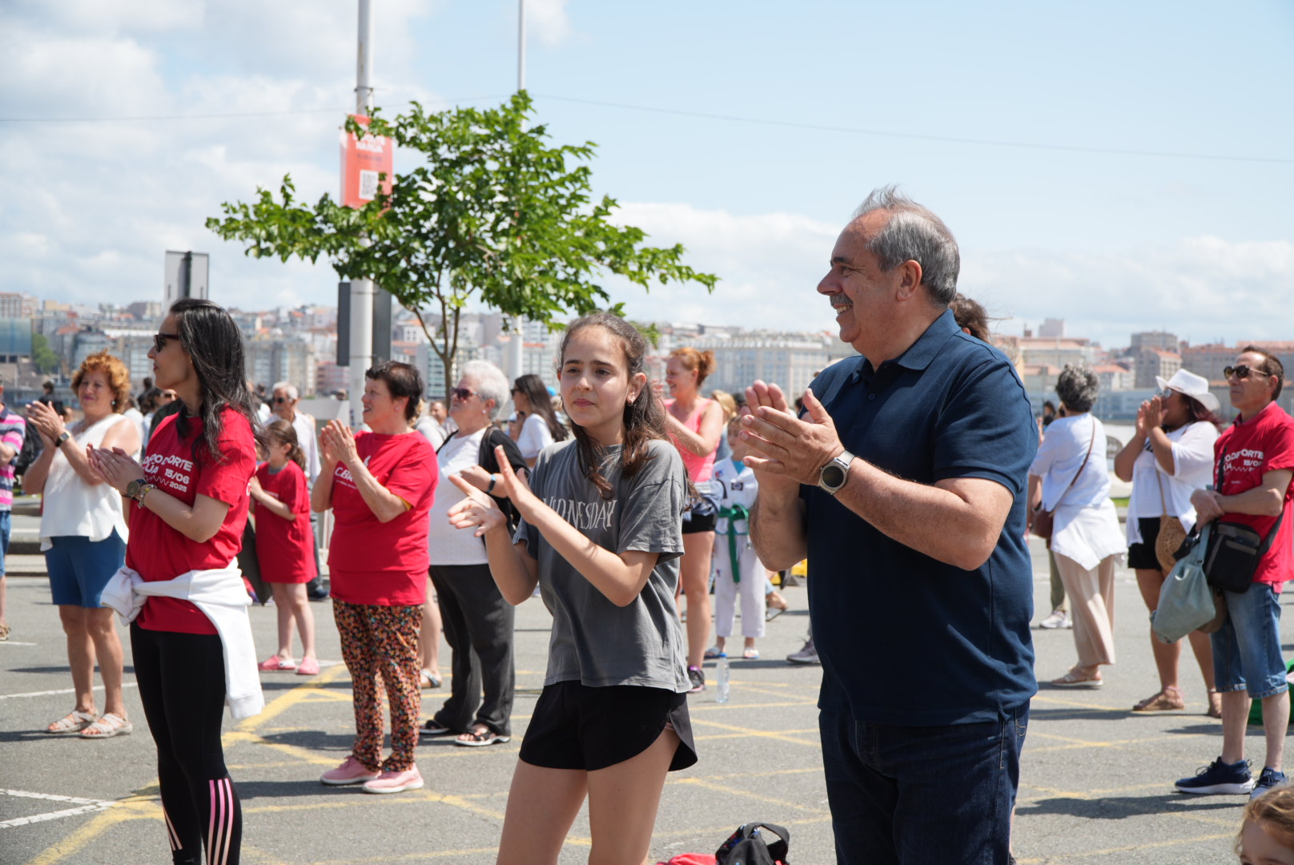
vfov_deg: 22.7
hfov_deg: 33.4
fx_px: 2158
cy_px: 432
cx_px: 647
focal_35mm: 60
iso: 100
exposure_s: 1/400
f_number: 5.6
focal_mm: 40
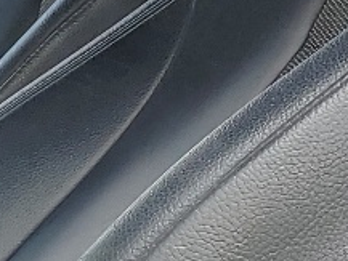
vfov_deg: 7.7
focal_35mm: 192
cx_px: -624
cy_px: 184
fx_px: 1931
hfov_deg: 8.8
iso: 50
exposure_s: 1/556
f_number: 1.5
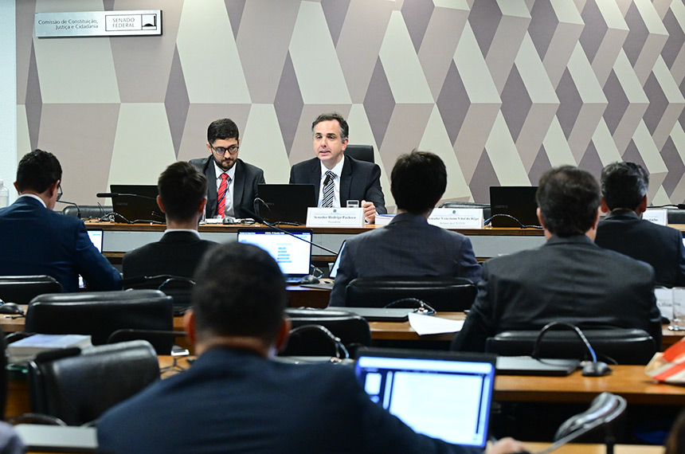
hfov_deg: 19.5
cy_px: 227
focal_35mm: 105
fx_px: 1994
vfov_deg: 13.0
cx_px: 342
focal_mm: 70
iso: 4000
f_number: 4
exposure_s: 1/160
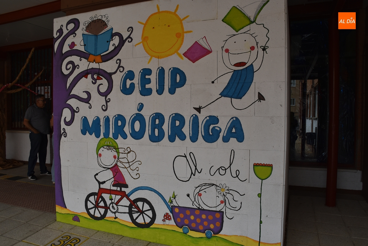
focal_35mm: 27
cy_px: 123
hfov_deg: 67.3
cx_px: 184
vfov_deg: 48.0
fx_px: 276
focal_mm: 18
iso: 280
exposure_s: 1/250
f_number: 8
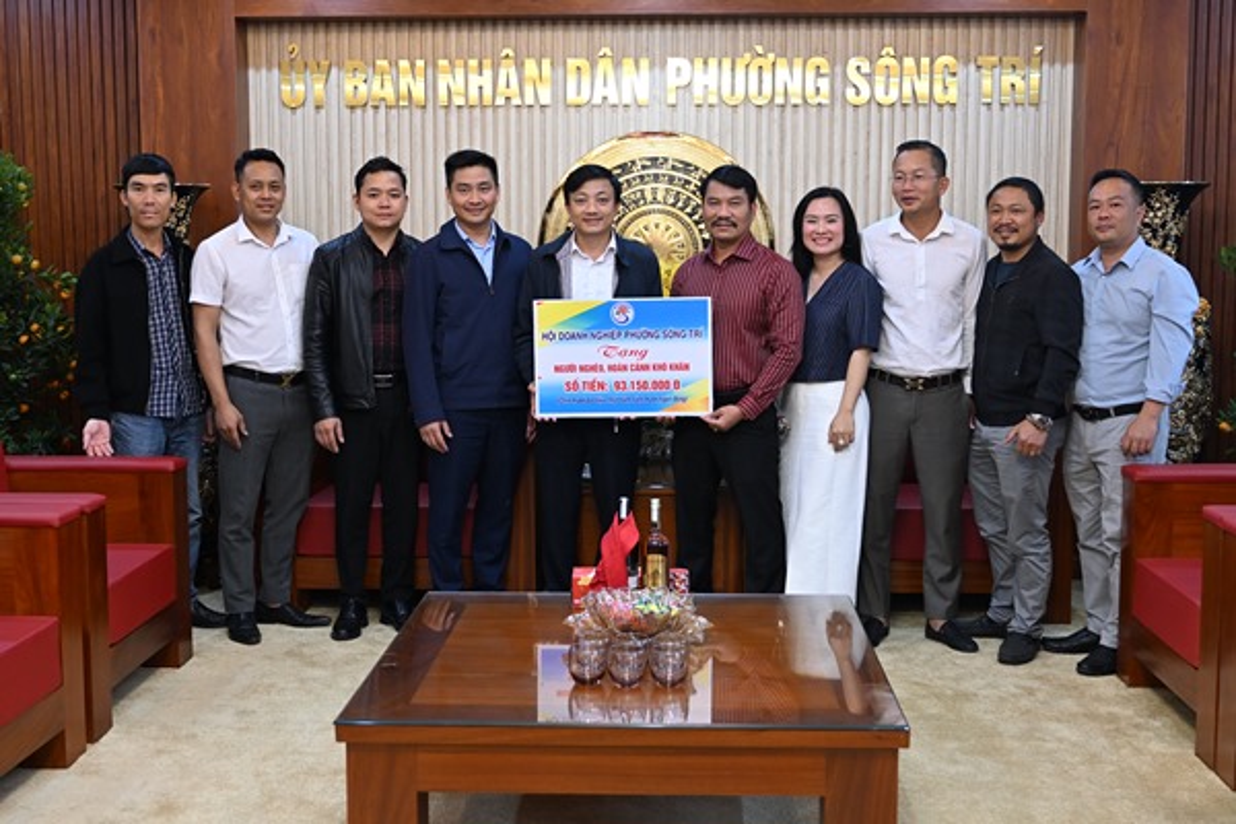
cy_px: 412
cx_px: 618
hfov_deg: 43.6
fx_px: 1545
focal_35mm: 45
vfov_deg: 29.9
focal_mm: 30
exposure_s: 1/125
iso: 1000
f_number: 2.8
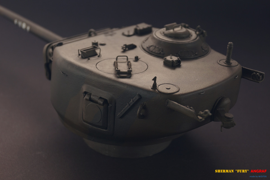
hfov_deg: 37.9
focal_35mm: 52
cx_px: 135
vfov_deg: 25.7
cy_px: 90
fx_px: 393
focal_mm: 35
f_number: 6.3
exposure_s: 1/100
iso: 100
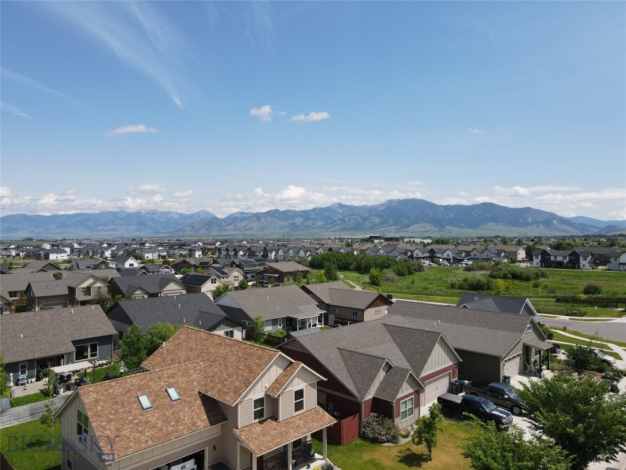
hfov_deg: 71.6
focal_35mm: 24
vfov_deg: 56.8
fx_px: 434
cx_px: 313
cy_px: 235
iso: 100
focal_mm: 4.5
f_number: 2.8
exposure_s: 1/725
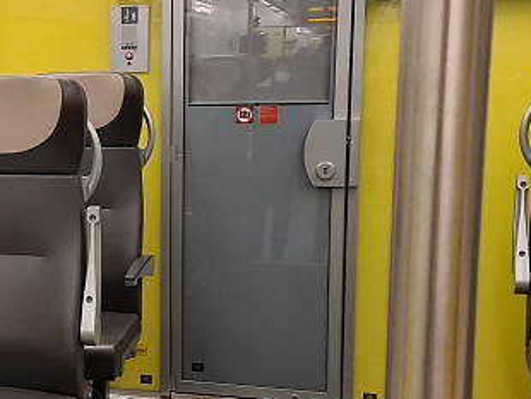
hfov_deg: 27.0
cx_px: -27
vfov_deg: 21.9
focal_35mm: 67
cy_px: 238
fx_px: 1029
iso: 250
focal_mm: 5.4
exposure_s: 1/50
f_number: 1.8
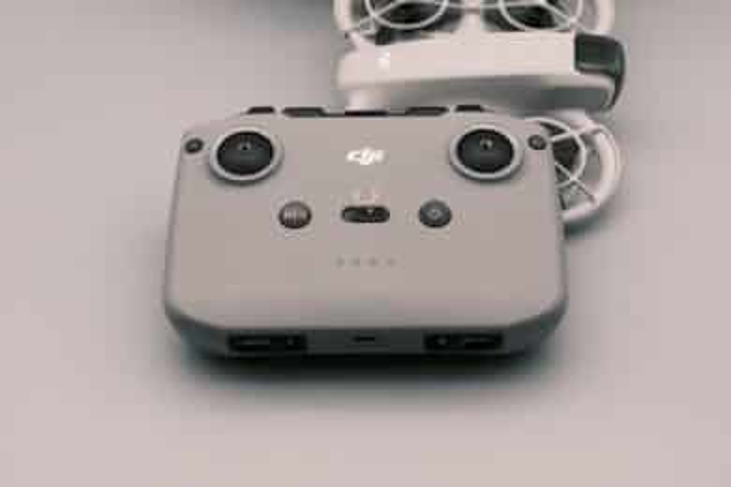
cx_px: 366
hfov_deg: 33.9
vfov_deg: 23.0
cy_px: 244
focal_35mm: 59
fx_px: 1198
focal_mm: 39.6
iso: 500
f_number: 6.4
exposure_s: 1/160
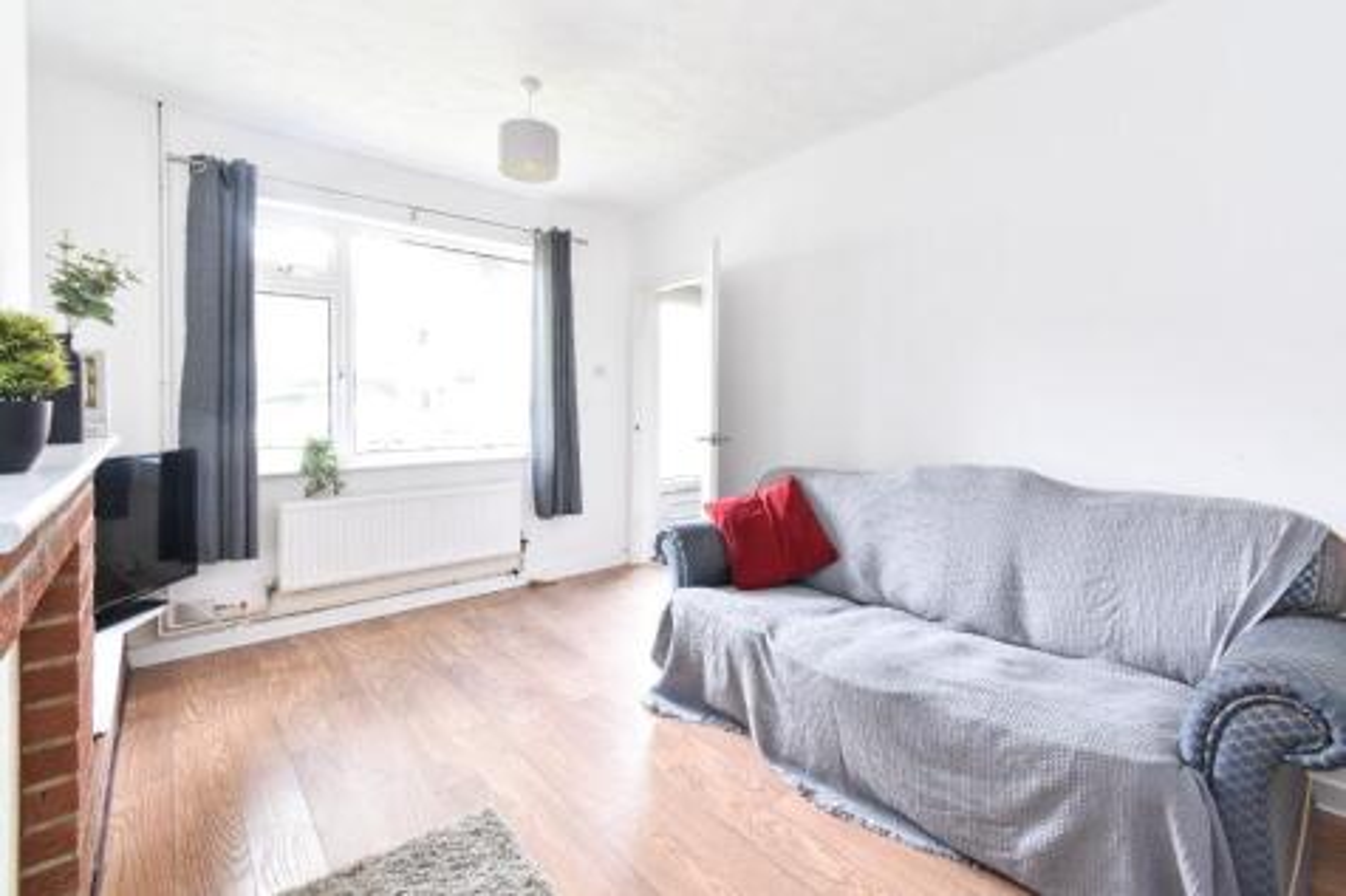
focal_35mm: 15
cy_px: 448
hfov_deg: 100.4
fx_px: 561
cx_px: 673
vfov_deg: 77.3
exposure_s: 1/1.67
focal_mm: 10
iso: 200
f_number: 9
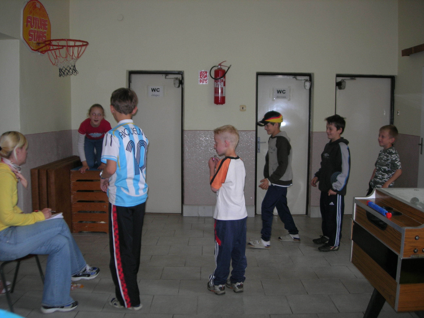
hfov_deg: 49.0
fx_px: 465
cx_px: 212
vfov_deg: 37.7
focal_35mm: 38
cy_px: 159
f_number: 2.8
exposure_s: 1/60.1
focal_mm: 7.8
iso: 64
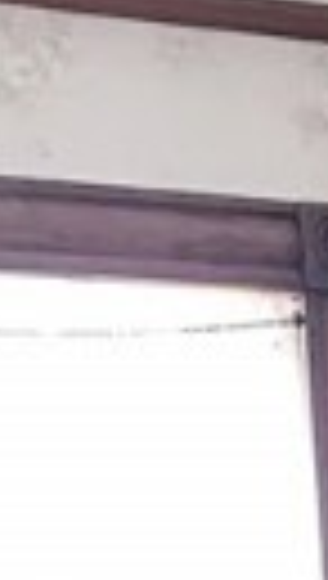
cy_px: 1115
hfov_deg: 6.4
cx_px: 827
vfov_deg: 10.9
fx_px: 2786
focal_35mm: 181
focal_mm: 3.99
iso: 40
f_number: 1.8
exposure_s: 1/24
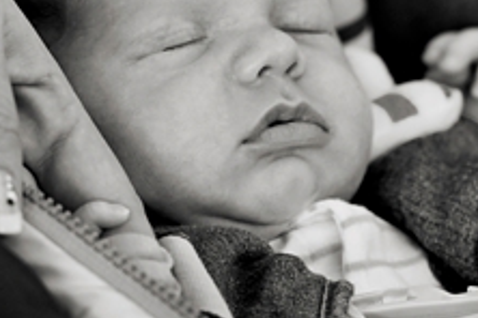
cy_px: 125
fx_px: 8351
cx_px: 84
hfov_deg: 3.3
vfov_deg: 2.2
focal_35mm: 629
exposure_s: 1/320
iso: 400
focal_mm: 175
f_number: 3.5
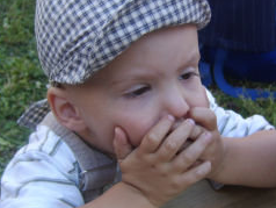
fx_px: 519
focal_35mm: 65
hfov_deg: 29.8
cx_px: 143
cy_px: 102
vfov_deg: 22.6
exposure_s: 1/148
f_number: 2.7
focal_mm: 8.13
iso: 71
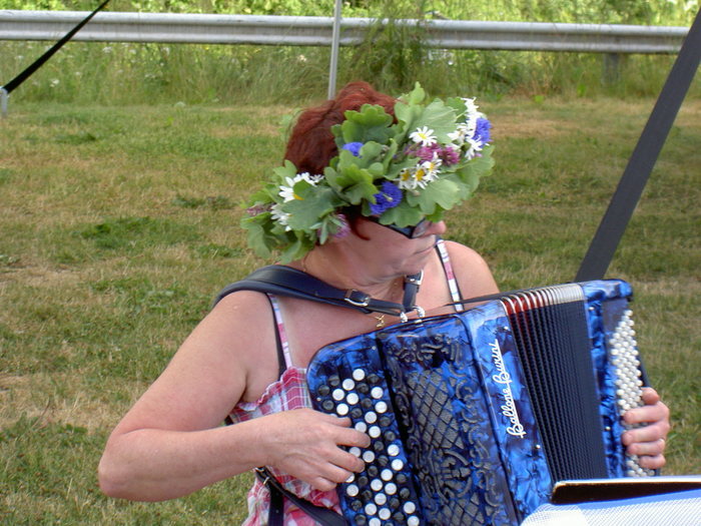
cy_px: 263
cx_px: 350
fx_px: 2369
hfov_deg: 16.8
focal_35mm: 117
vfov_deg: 12.7
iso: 100
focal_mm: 24
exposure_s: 1/100
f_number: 4.9
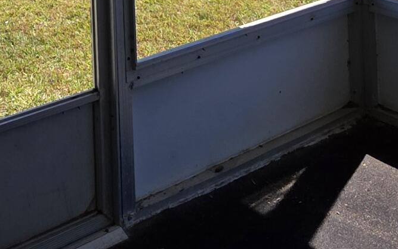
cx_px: -13
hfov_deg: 30.3
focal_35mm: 62
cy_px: -226
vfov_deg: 16.7
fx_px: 673
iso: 40
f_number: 1.9
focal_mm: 2.2
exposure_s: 1/876
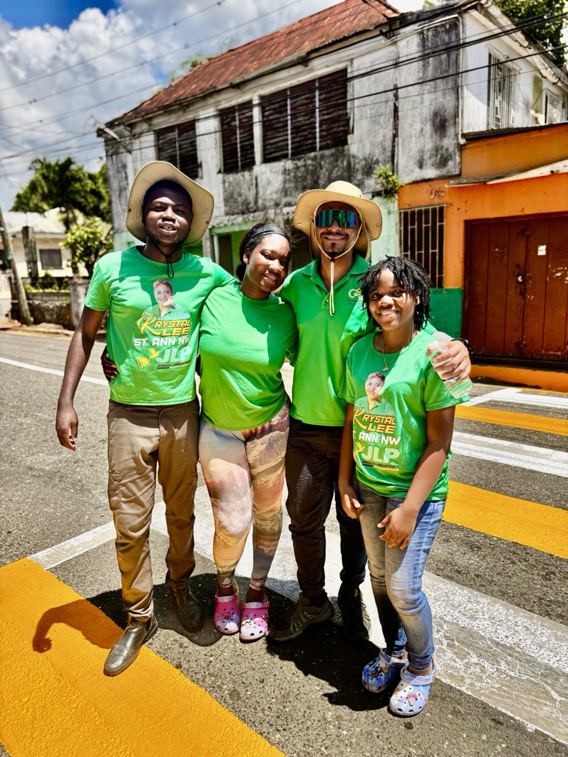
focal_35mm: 24
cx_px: 284
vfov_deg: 71.6
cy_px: 378
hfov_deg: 56.8
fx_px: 525
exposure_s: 1/1597
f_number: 1.78
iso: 80
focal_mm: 6.76
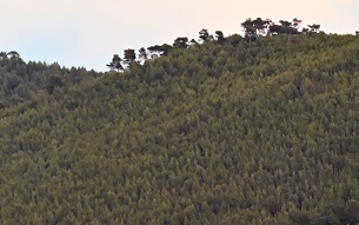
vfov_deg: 1.6
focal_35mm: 847
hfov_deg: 2.5
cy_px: 290
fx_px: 8292
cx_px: 105
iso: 1400
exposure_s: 1/500
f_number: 5.3
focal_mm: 195
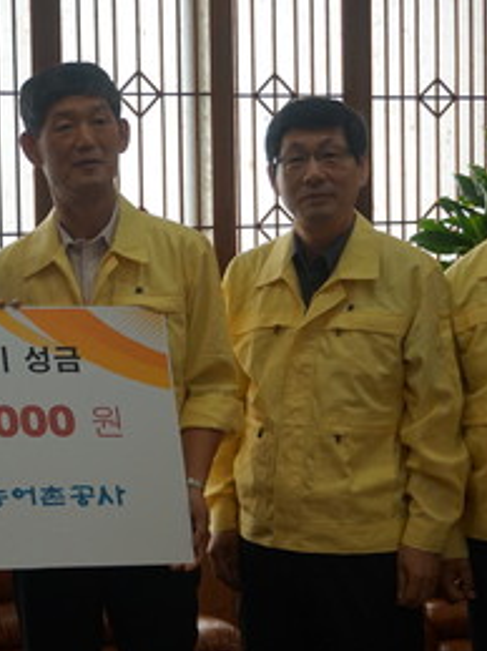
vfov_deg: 21.7
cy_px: 356
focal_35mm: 90
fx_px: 1692
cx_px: 63
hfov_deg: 16.2
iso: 500
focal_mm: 27
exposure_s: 1/160
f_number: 4.5
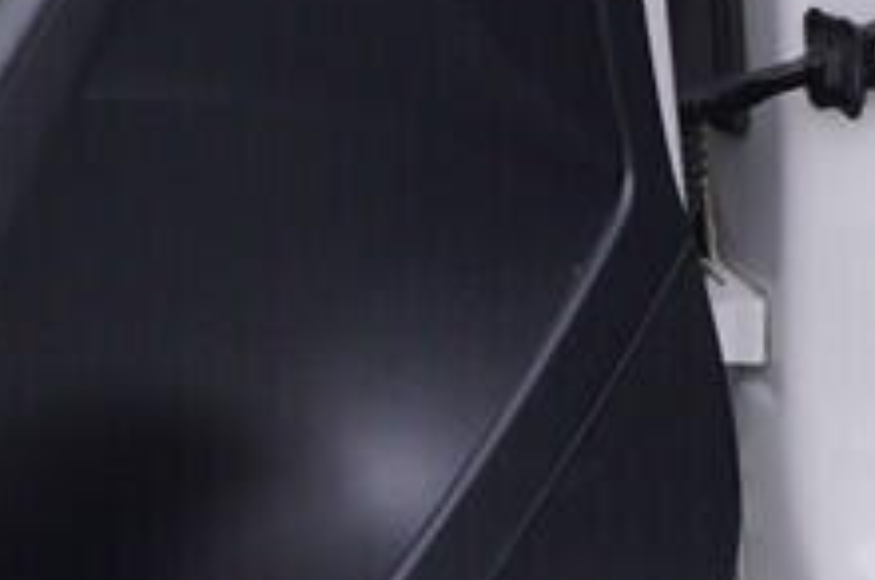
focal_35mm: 236
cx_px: 1122
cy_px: -91
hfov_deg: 8.6
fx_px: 5728
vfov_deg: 5.8
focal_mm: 24
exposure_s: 1/60
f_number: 3.5
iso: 125
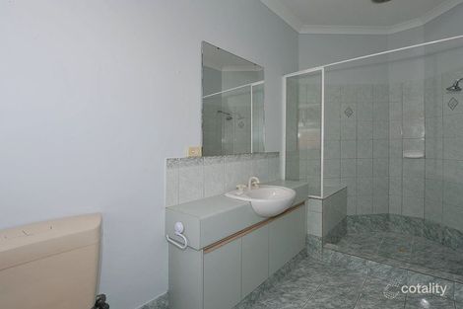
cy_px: 154
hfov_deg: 104.3
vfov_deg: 81.2
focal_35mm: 14
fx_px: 180
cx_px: 232
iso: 200
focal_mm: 14
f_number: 16
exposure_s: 1/15
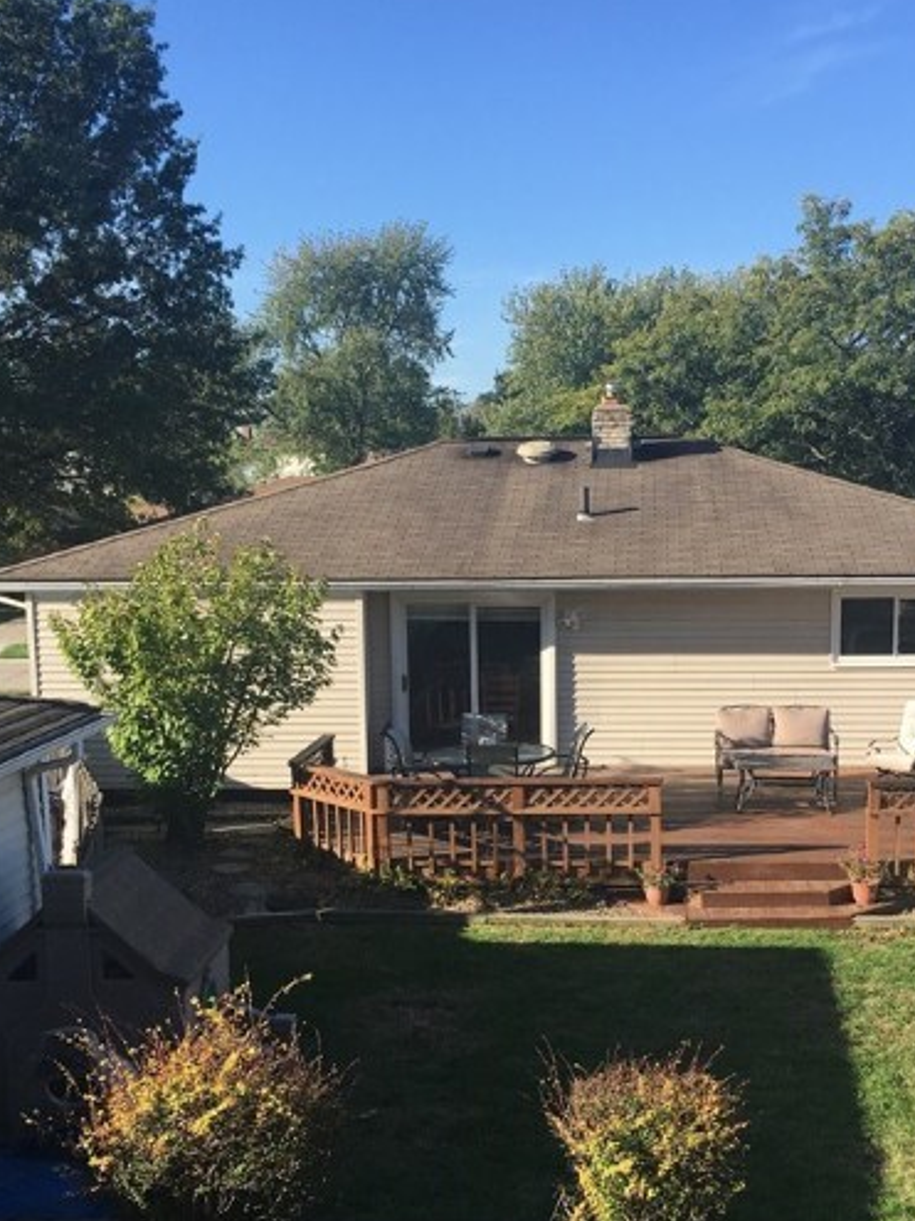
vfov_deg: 41.9
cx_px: 552
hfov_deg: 32.1
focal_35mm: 45
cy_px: 733
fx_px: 1587
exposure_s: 1/864
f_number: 2.2
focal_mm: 4.15
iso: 25
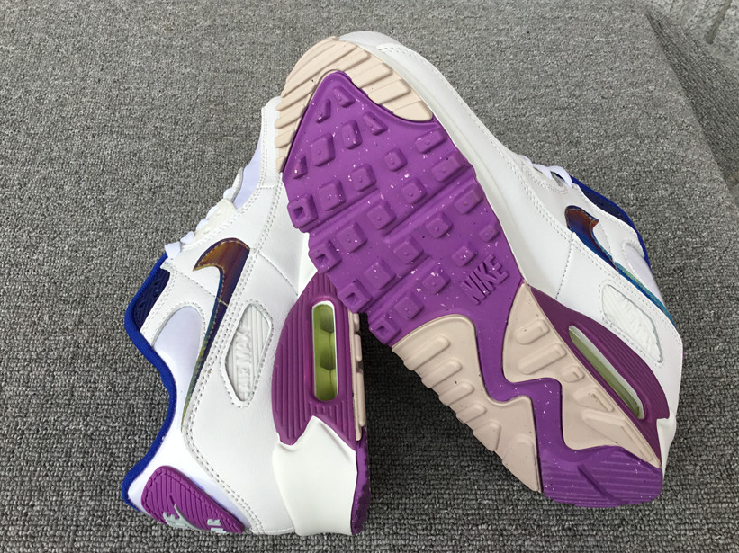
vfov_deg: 41.8
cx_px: 341
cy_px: 284
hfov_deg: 53.9
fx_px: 726
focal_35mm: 34
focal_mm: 3.3
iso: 25
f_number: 2.4
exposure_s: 1/120
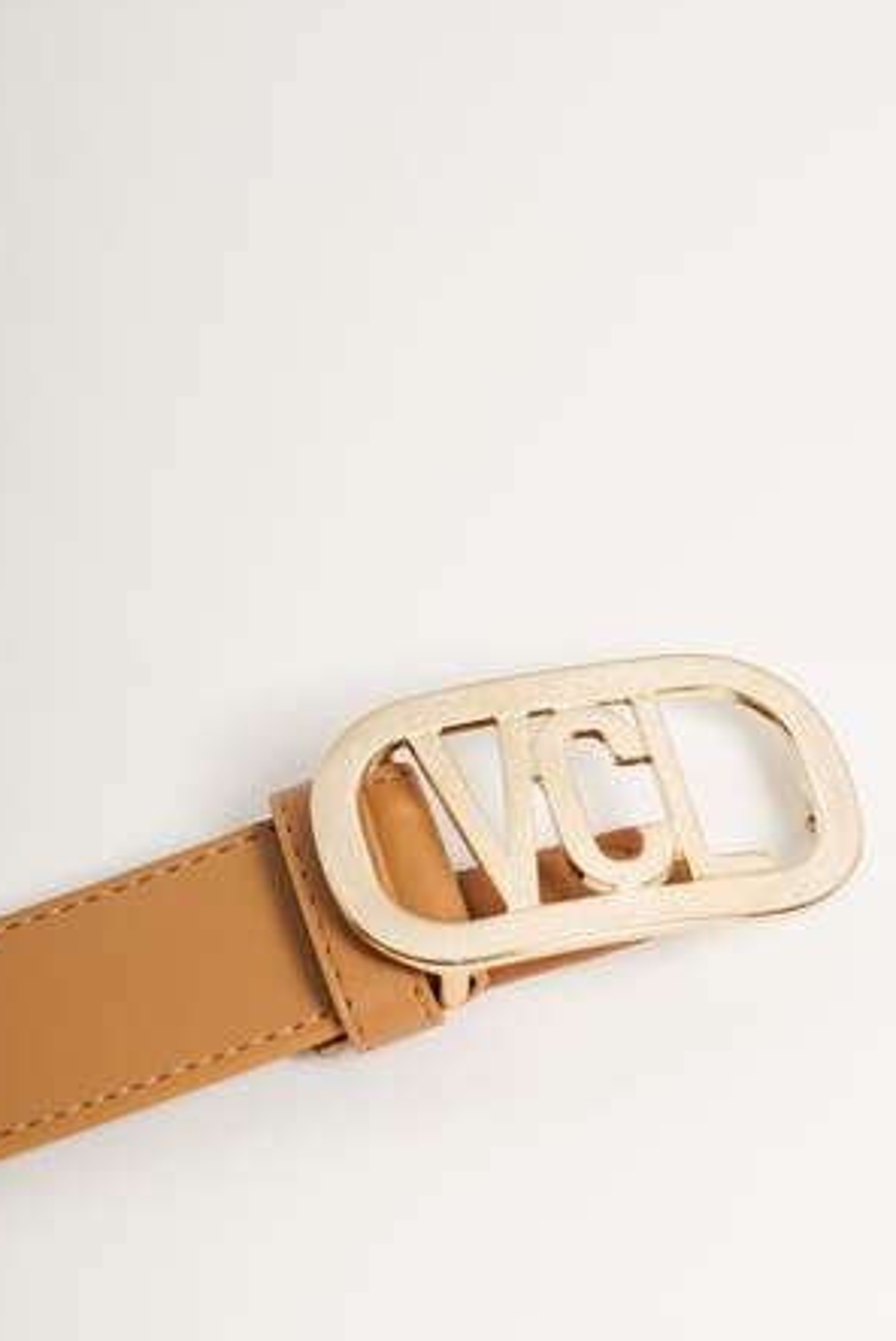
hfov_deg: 9.2
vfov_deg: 13.8
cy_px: 772
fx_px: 5554
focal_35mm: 149
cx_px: 483
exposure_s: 1/200
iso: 640
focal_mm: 85
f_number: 7.1
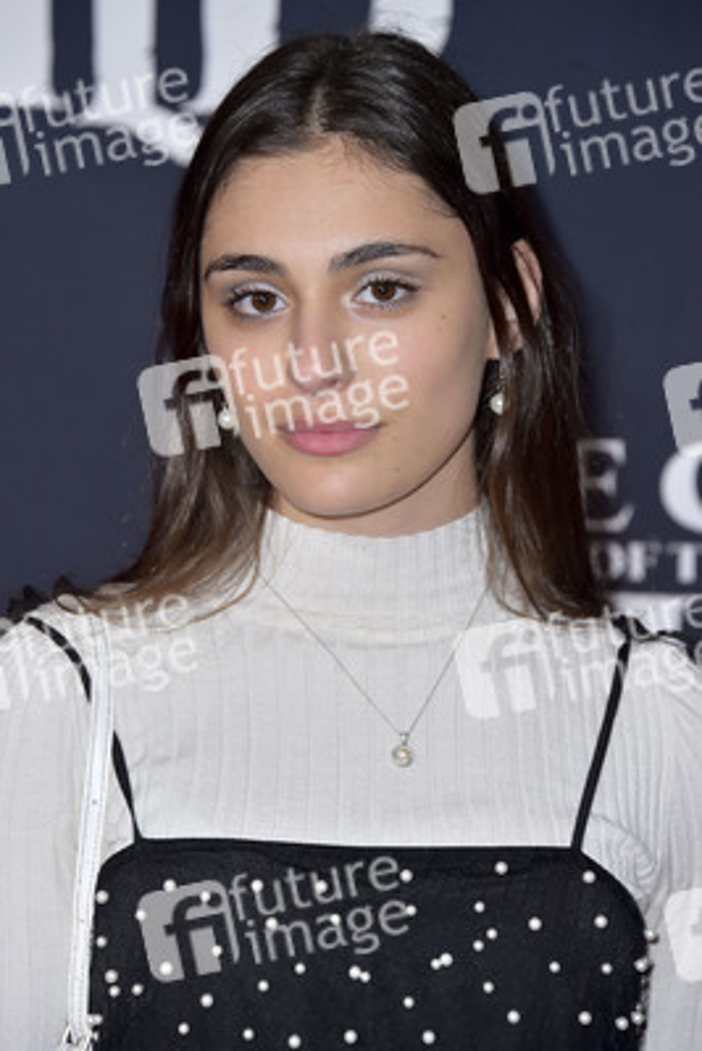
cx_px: 351
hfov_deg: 6.5
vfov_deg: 9.8
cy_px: 526
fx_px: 6137
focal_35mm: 210
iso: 320
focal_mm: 210
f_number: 7.1
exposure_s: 1/250
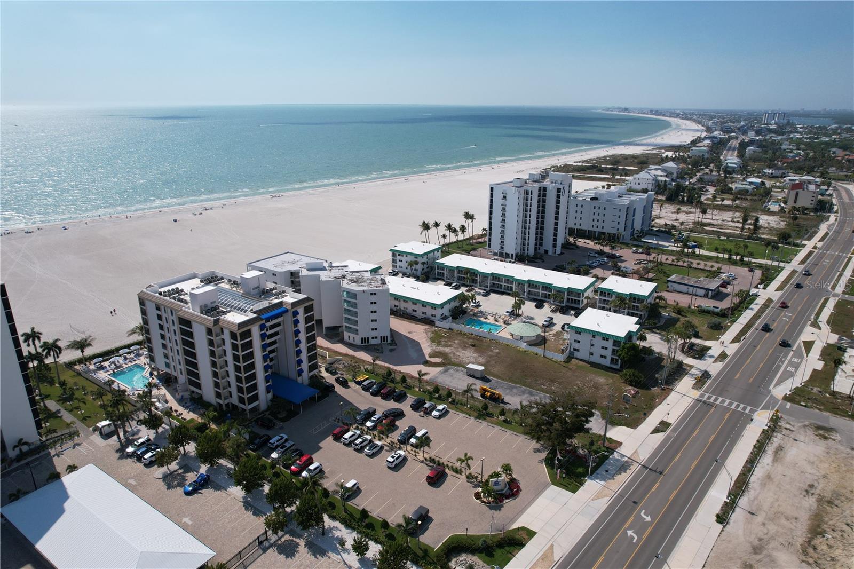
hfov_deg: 78.6
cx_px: 427
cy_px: 284
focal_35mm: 22
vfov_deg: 57.2
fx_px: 522
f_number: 2.8
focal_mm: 8.38
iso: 110
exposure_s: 1/4000
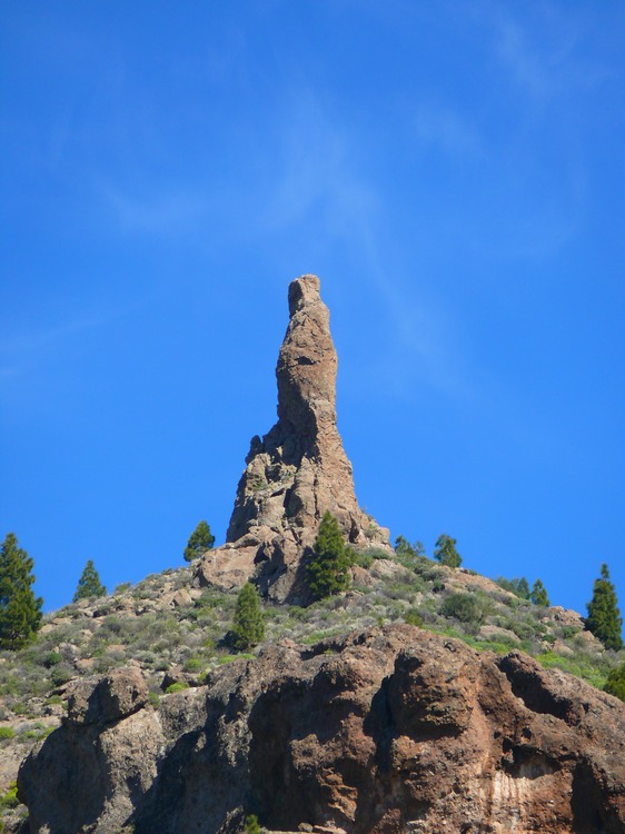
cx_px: 312
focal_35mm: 420
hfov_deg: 3.5
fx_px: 10117
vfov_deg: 4.7
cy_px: 417
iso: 100
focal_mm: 88.8
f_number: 4
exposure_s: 1/200
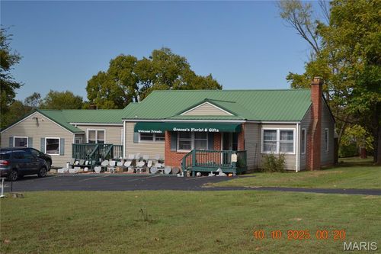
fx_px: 635
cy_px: 127
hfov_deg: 33.4
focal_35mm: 60
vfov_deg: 22.6
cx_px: 190
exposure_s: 1/160
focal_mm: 40
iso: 100
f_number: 6.3
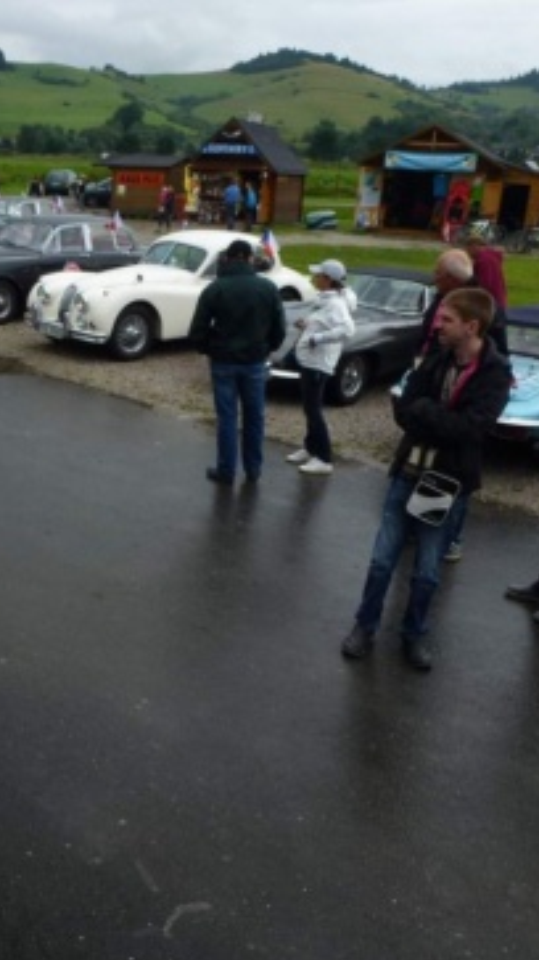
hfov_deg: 31.5
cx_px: 69
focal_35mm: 36
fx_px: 915
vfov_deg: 55.3
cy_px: 493
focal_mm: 4.3
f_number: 4
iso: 100
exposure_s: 1/200
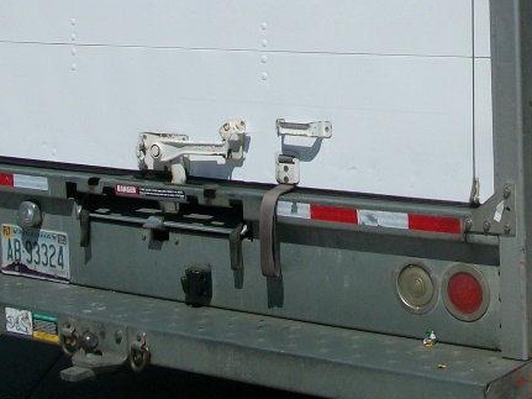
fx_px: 1460
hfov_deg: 20.5
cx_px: 414
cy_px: -122
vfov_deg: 14.9
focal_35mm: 95
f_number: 8.8
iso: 80
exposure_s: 1/640
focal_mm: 5.7
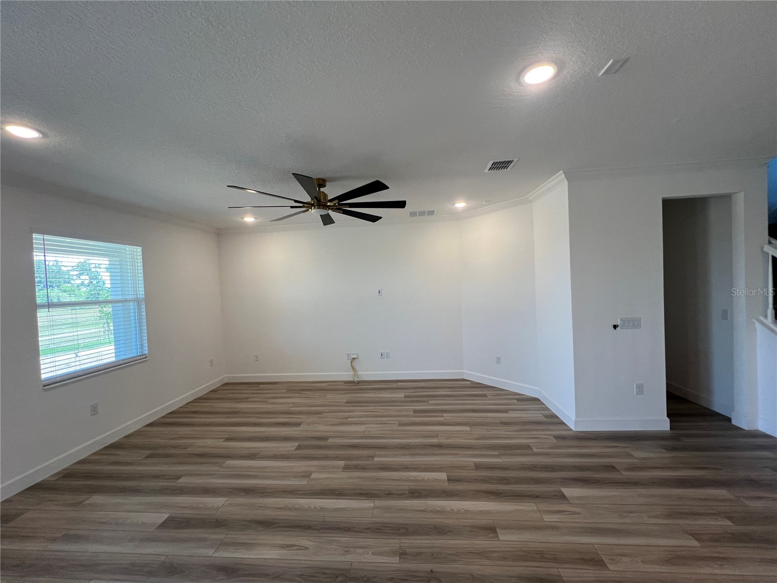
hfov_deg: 106.2
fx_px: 292
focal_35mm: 13
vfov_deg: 89.9
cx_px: 388
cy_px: 292
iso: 100
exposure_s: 1/120
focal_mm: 1.57
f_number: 1.8
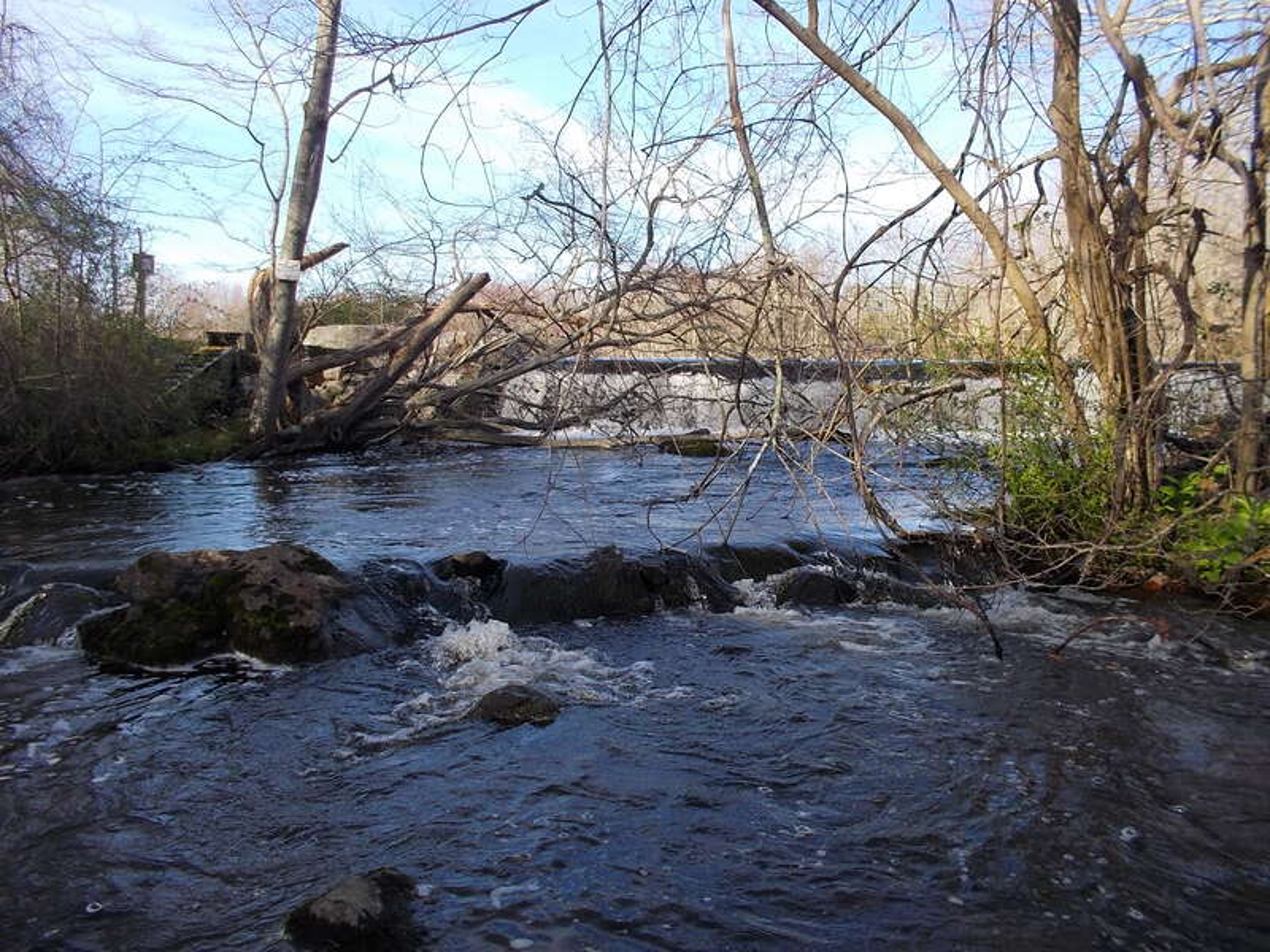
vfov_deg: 48.2
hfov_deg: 61.7
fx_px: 1064
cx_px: 635
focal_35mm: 29
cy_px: 476
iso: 80
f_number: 3.3
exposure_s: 1/200
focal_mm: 4.1
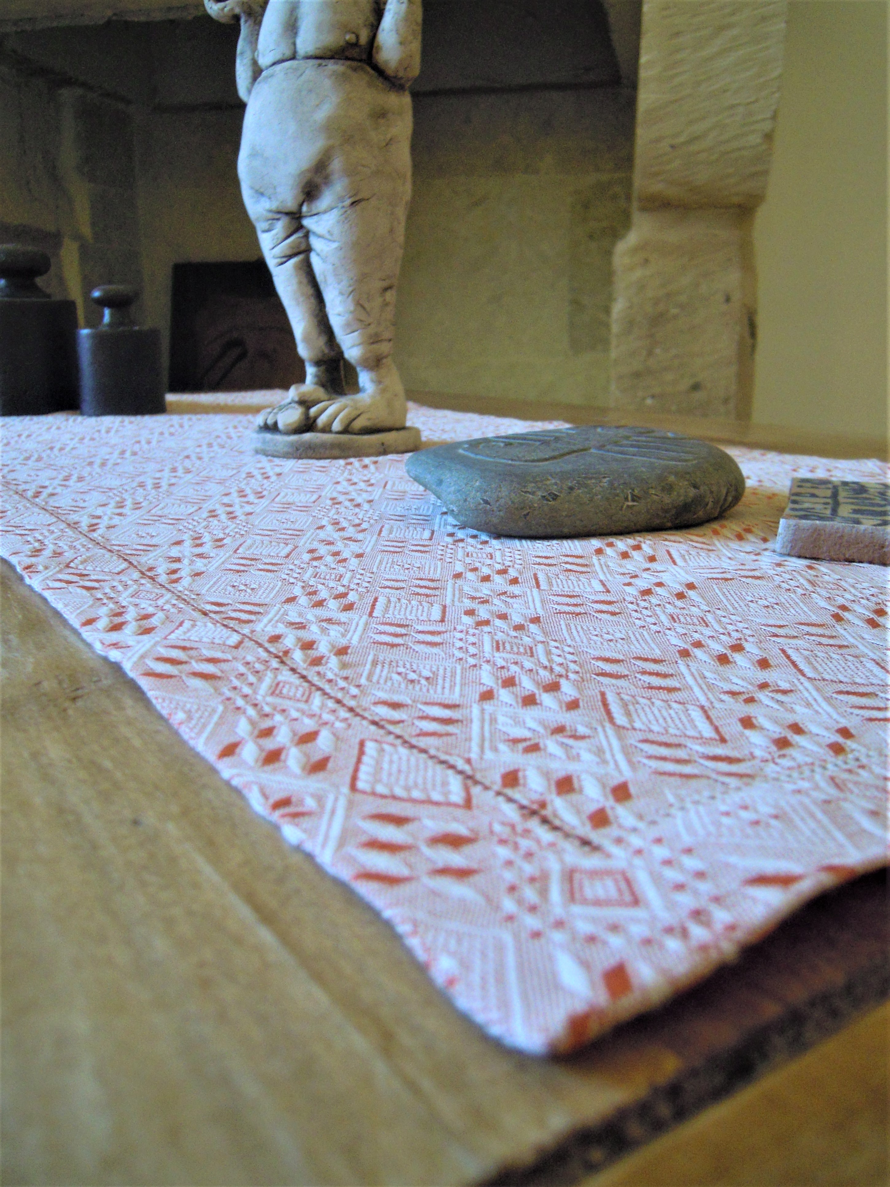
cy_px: 594
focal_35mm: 28
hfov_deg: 49.7
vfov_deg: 63.4
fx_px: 960
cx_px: 445
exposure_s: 1/60
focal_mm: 5
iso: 280
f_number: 2.7
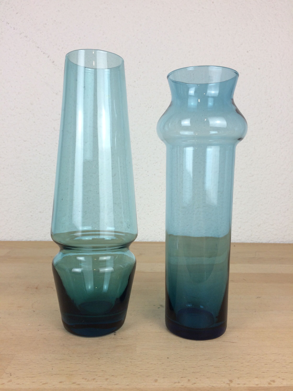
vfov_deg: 61.7
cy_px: 196
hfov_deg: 48.2
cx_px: 146
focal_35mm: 29
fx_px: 327
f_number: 2.2
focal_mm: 4.15
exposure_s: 1/100
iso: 50
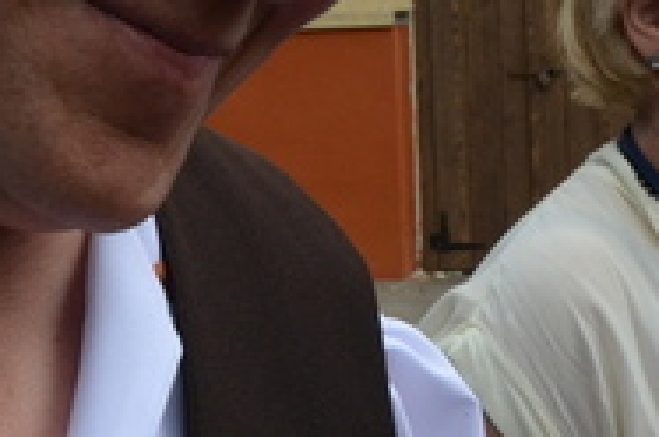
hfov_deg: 20.6
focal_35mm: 97
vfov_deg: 13.7
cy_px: -81
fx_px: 1771
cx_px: 46
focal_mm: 17
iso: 800
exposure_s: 1/500
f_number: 11
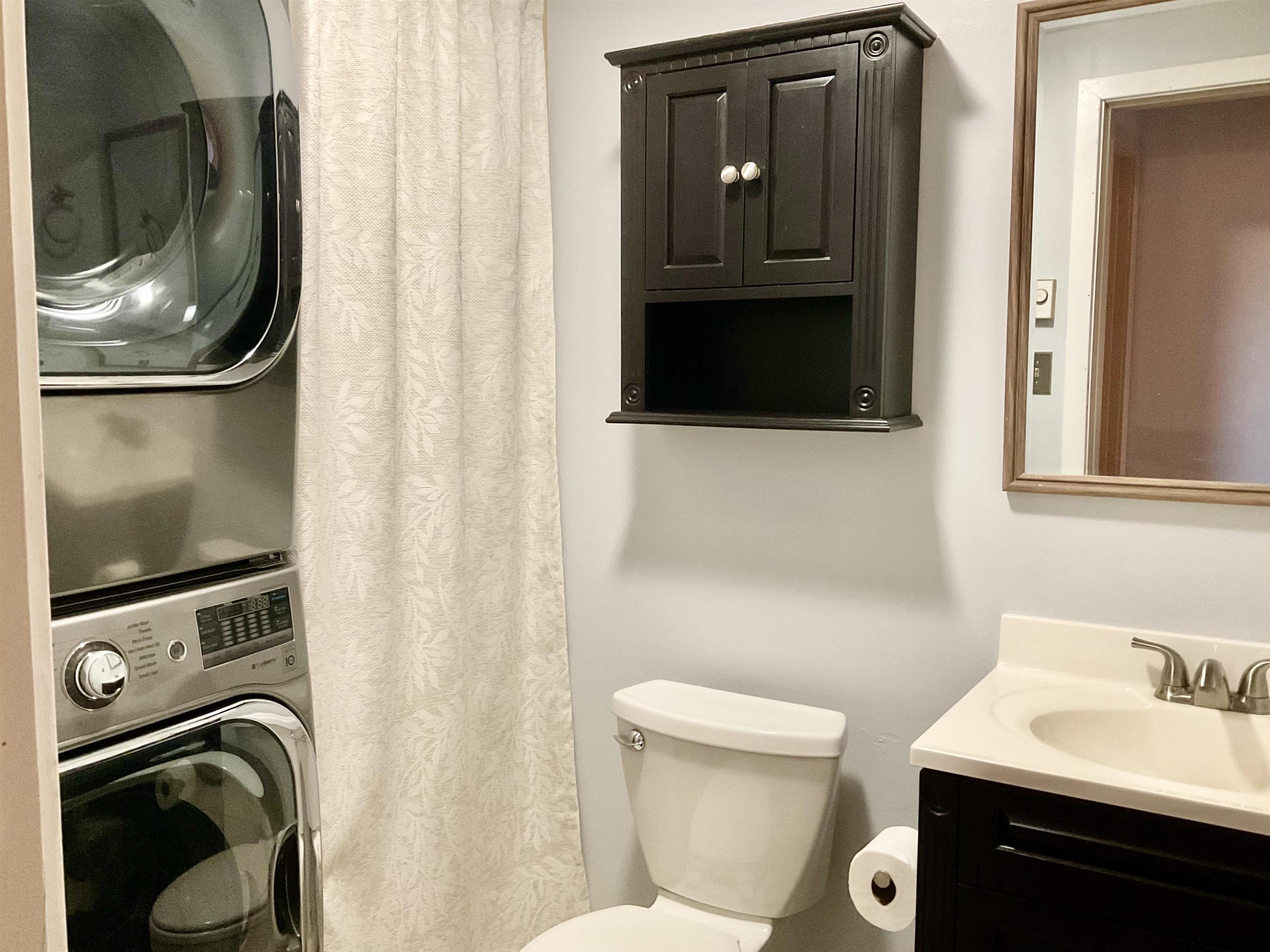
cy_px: 476
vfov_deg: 48.2
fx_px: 1064
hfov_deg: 61.7
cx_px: 635
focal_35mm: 29
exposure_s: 1/40
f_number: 1.8
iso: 250
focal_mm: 3
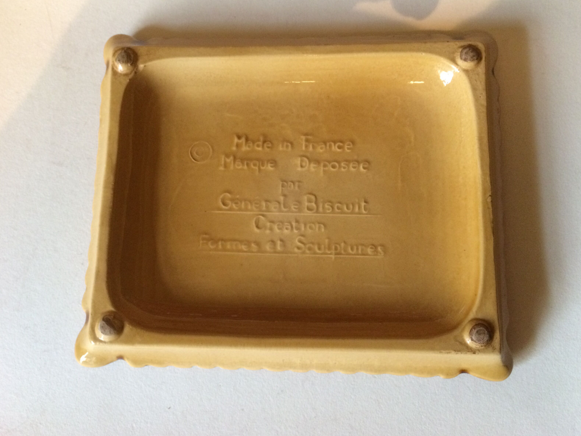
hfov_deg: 60.0
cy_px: 223
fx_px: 504
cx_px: 283
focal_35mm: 30
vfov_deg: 46.8
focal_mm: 4.15
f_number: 2.2
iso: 320
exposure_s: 1/20
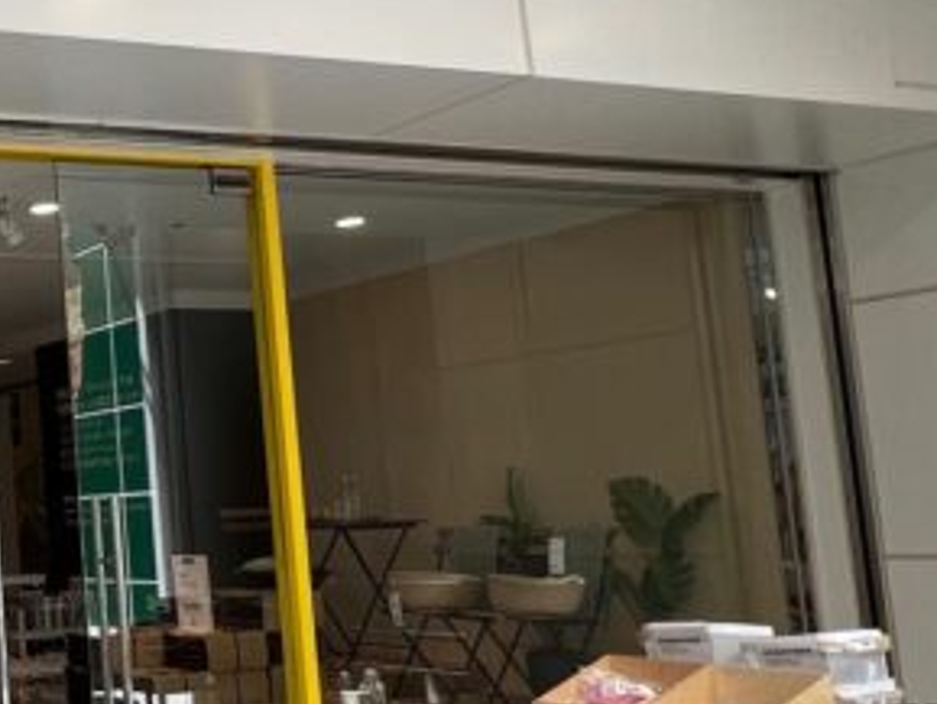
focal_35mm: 46
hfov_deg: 31.8
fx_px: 1246
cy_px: 393
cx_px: -272
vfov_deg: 31.5
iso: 32
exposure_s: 1/202
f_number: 1.8
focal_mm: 1.57
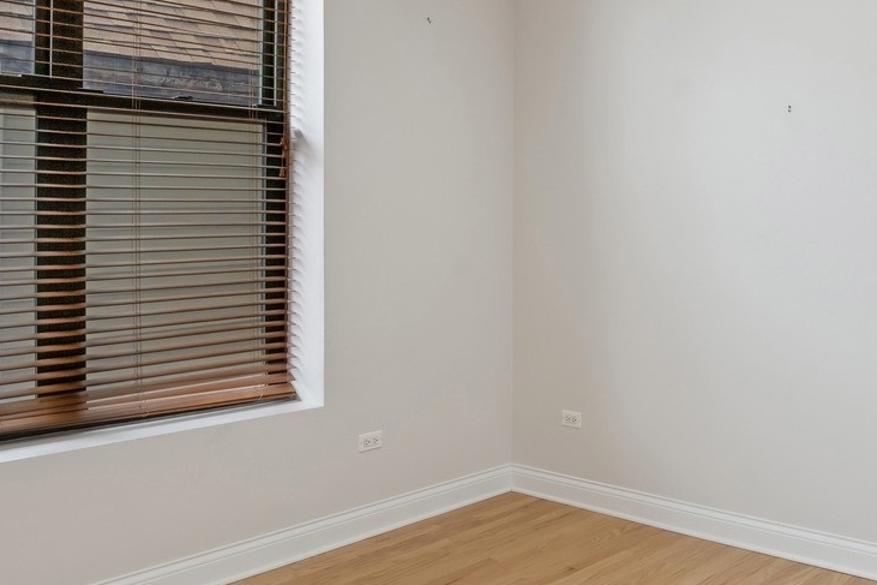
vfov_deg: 37.7
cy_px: 238
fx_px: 852
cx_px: 600
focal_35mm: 35
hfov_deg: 53.1
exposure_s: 1/25
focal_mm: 16
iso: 320
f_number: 8
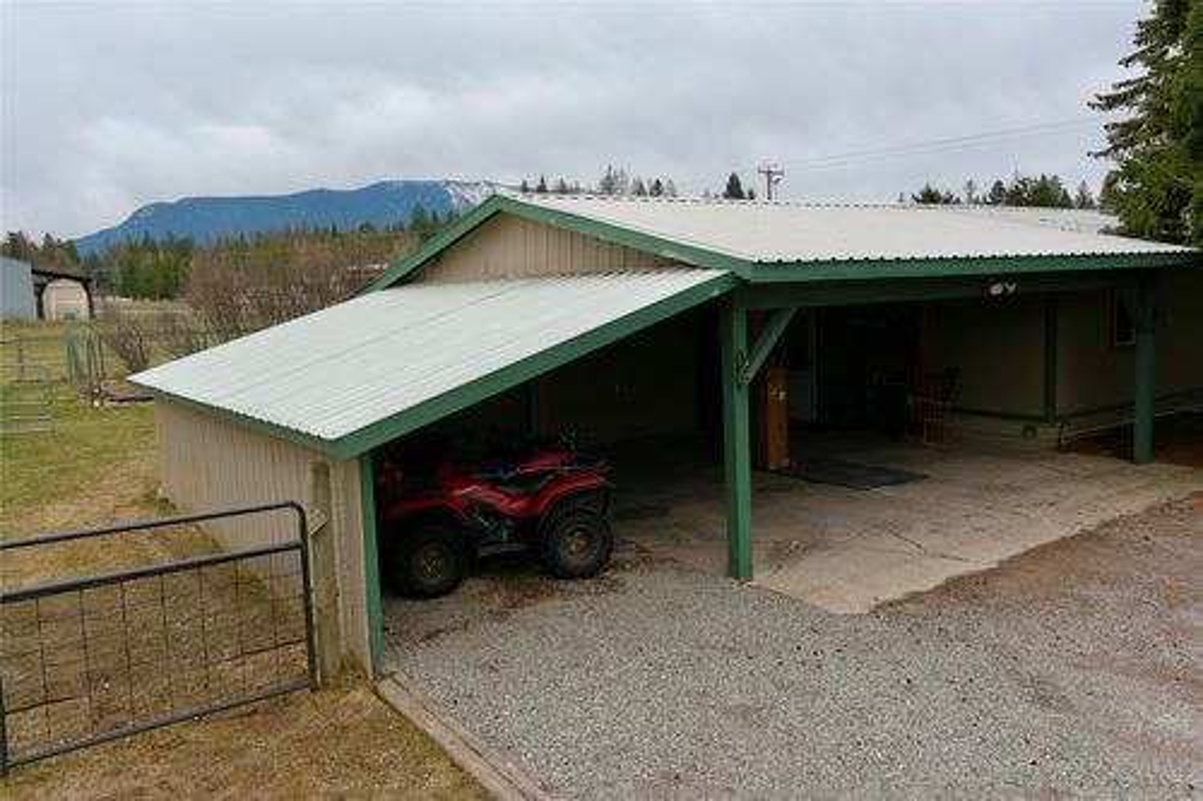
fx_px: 969
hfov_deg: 63.7
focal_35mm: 29
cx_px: 602
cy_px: 400
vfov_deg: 44.9
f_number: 2.8
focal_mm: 10.57
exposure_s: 1/500
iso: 100
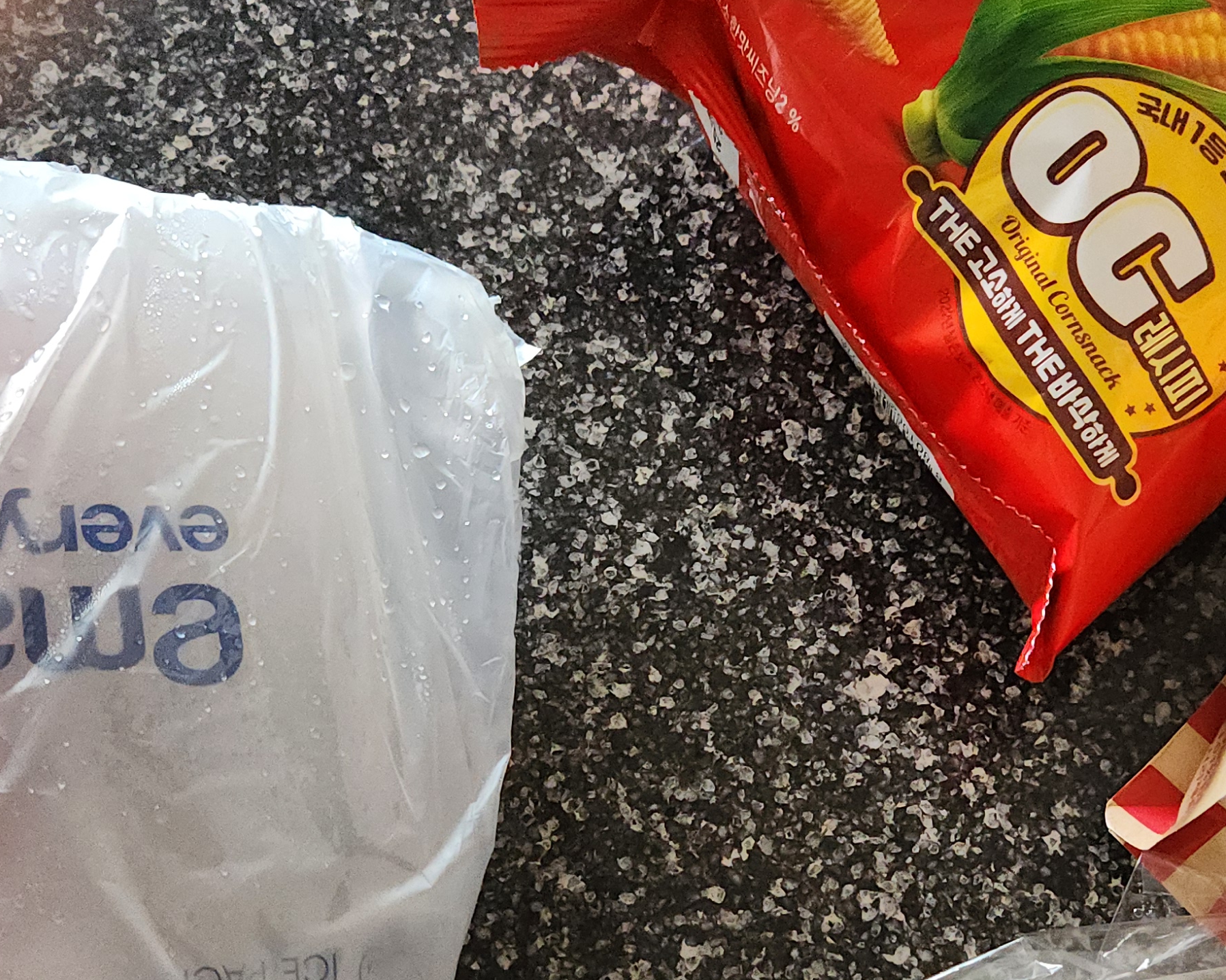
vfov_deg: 29.9
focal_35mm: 50
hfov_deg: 37.2
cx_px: 745
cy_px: 700
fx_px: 1814
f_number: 1.8
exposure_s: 1/120
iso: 640
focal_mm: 5.4
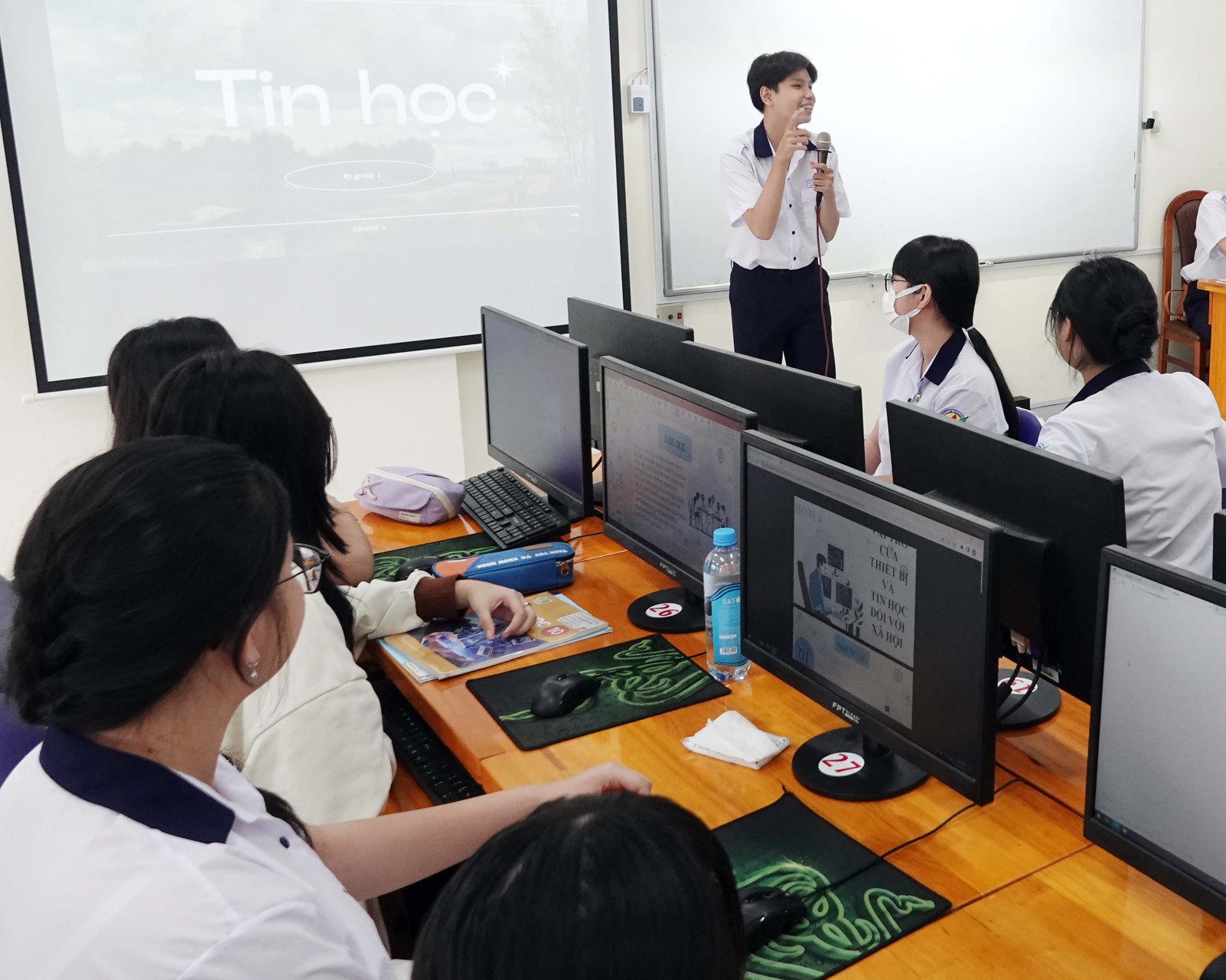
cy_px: 382
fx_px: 1306
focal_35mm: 36
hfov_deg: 48.0
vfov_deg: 40.9
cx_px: 949
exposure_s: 1/250
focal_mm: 8.82
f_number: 3.2
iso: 800
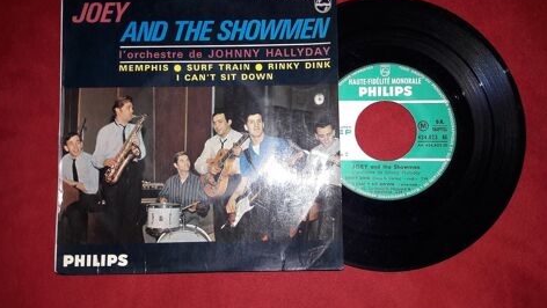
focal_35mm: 31
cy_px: 137
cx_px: 271
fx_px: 450
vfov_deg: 37.8
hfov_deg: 62.6
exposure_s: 1/100
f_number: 1.9
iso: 80
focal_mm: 3.7
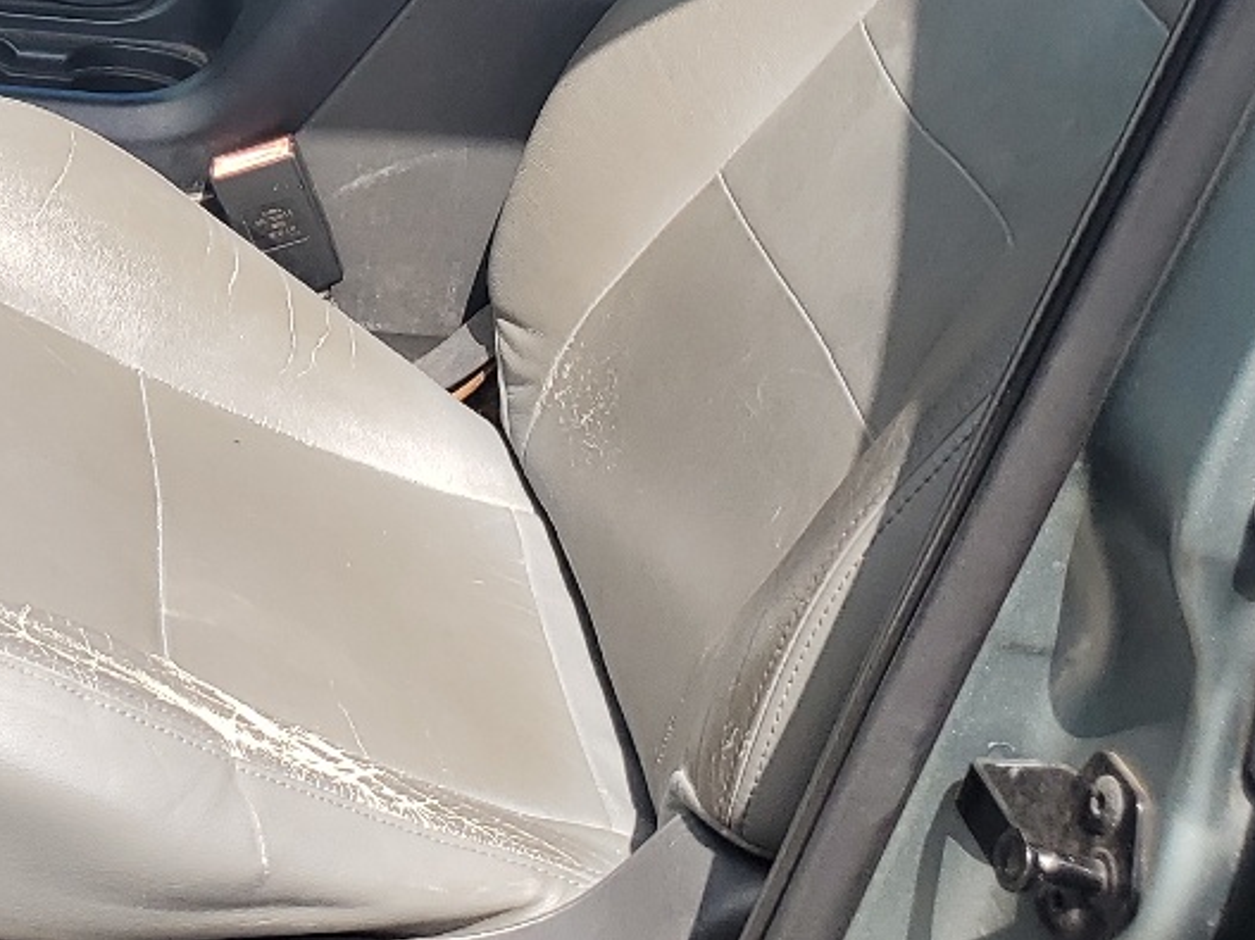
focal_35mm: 79
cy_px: -176
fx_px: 2863
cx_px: -143
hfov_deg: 23.2
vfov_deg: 17.8
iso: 50
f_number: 1.5
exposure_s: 1/1429
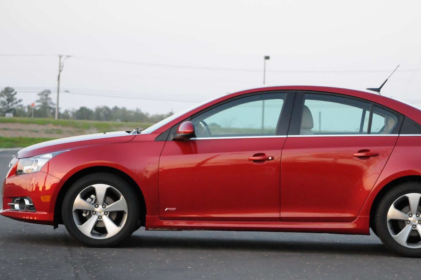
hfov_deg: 13.4
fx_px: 1784
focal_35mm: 153
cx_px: 268
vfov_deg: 9.0
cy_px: 151
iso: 2000
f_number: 5
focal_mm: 75
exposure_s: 1/400
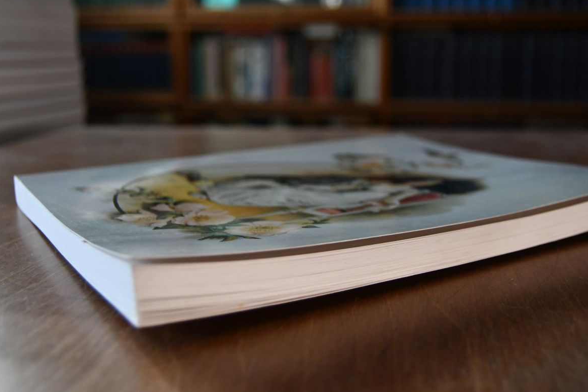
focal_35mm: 41
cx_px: 344
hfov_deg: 47.2
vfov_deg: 32.5
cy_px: 157
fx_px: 670
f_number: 3.8
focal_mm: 23
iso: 800
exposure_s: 1/250
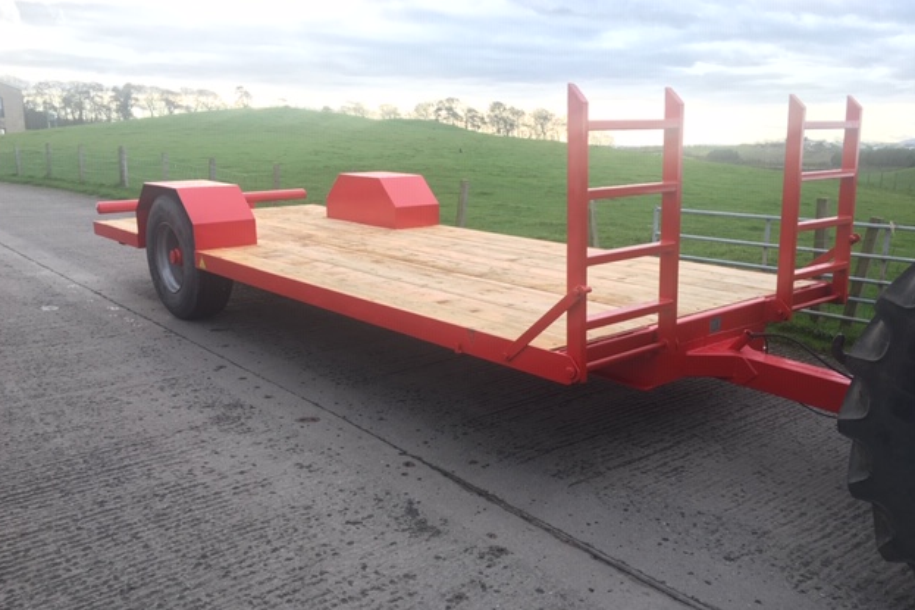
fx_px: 788
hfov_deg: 60.3
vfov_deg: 42.3
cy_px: 329
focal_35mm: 31
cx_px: 451
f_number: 2.2
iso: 25
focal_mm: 4.15
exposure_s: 1/113
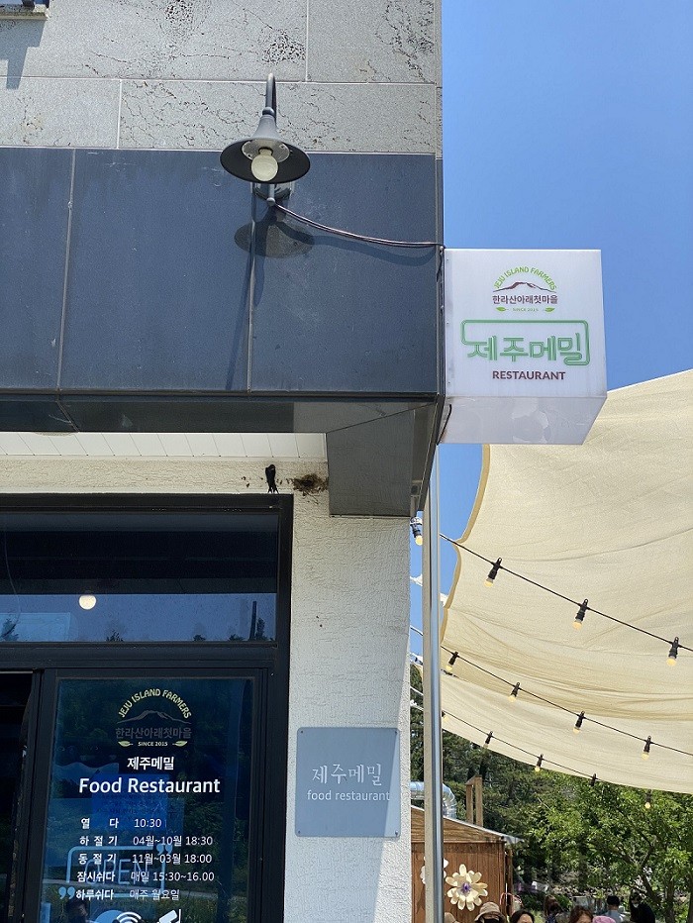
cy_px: 462
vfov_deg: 36.8
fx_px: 1387
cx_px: 346
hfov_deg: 28.1
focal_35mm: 52
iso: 20
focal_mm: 6
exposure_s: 1/1370
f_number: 2
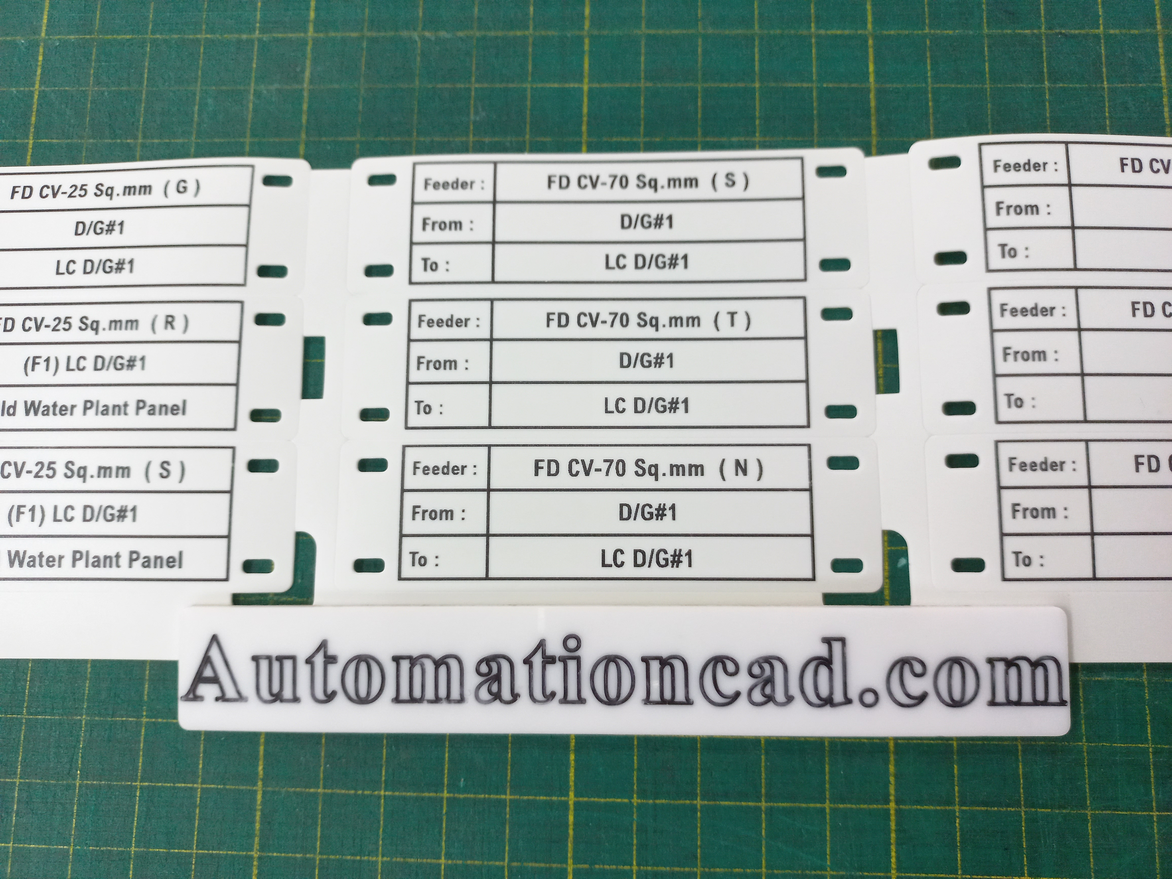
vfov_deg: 54.9
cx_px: 586
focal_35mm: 25
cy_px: 440
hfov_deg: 69.4
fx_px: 846
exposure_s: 1/49
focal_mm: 4.6
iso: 250
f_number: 1.8
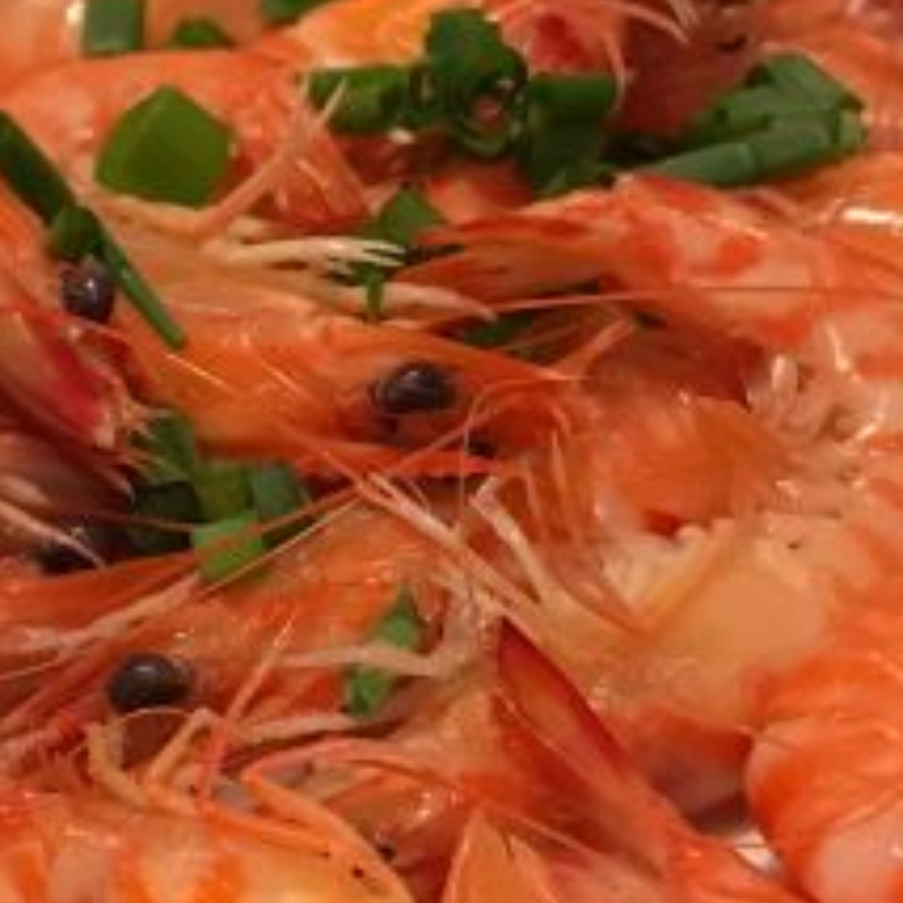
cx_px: 186
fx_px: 2391
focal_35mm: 81
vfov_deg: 21.4
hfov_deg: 21.1
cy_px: 542
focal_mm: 3.99
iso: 80
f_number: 1.8
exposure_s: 1/17
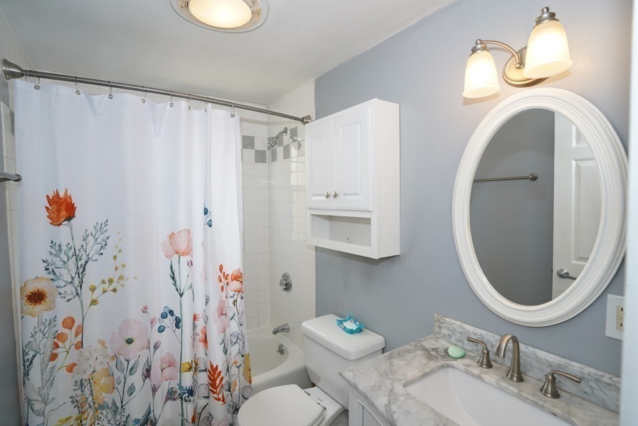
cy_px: 213
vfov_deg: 70.5
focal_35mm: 17
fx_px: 301
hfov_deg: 93.2
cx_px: 319
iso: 400
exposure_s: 1/160
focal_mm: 17
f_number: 4
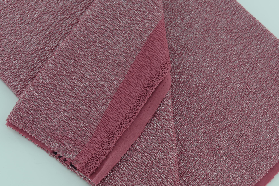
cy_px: 137
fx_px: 589
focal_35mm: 76
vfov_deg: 17.9
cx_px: 170
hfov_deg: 26.6
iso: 100
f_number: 4
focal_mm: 50
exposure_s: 1/160
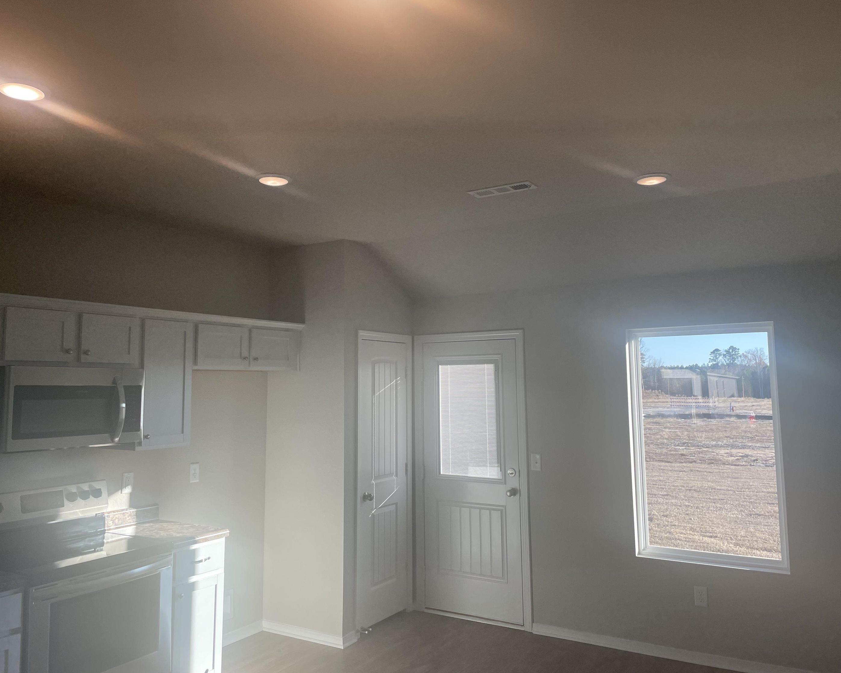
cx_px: 410
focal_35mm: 28
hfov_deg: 62.2
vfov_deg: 51.5
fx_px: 697
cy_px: 327
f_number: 1.6
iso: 32
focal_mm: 4.2
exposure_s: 1/273
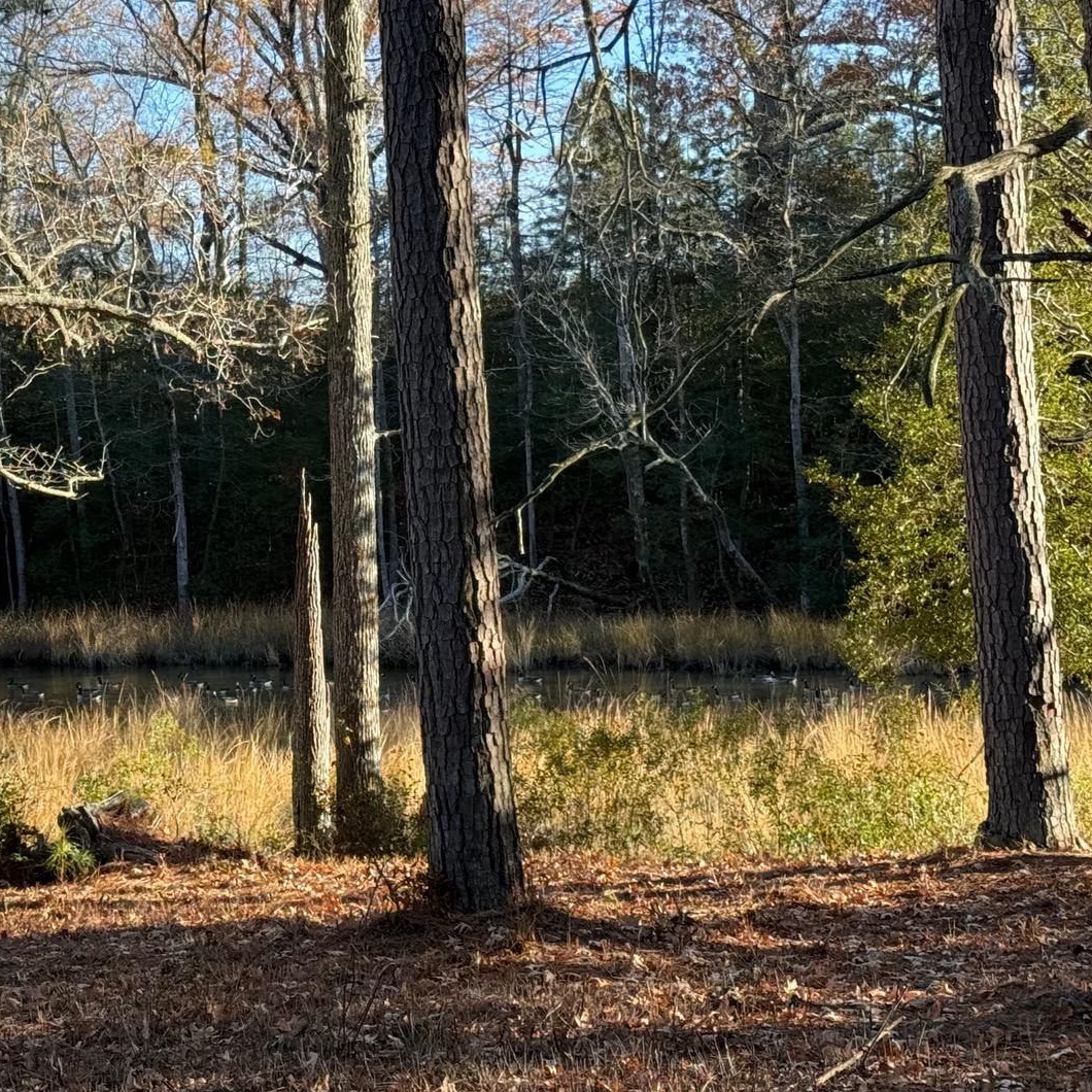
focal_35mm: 82
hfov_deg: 21.0
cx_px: 267
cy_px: 616
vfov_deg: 21.1
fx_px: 2927
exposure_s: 1/895
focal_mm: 6.76
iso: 80
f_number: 1.78
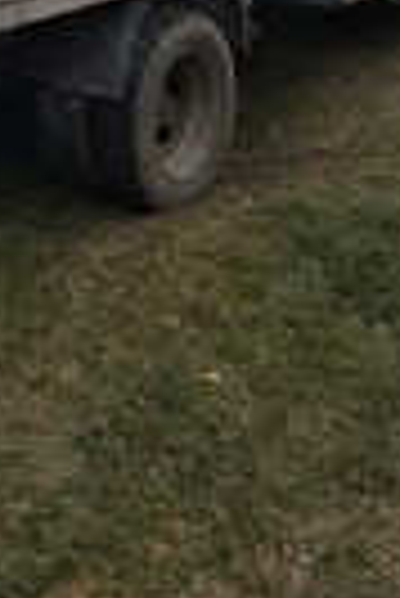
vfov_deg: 23.0
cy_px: -283
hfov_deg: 18.0
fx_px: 1197
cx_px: -81
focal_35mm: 72
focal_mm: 5.54
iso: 50
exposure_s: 1/270
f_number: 1.8
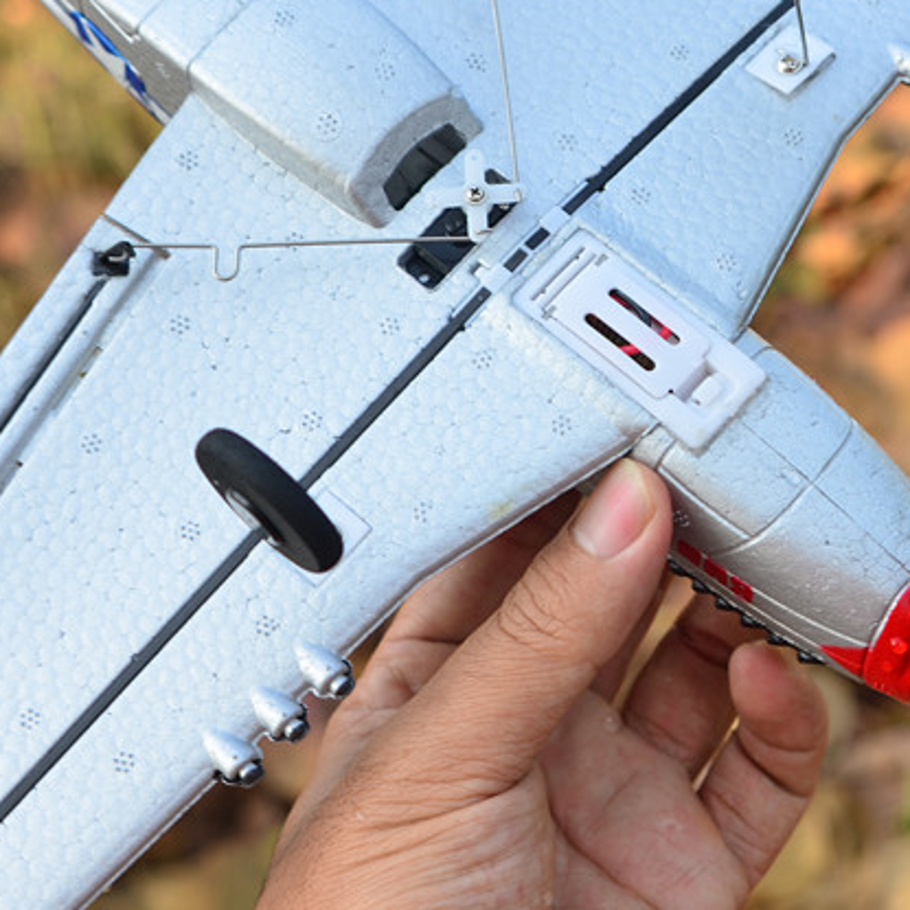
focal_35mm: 86
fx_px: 2552
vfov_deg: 20.2
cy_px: 337
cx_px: 621
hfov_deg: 20.1
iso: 100
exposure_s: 1/100
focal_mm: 35
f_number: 5
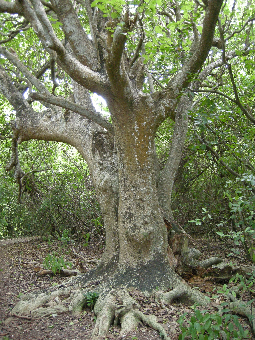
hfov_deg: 40.7
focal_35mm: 35
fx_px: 344
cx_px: 128
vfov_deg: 52.6
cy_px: 170
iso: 400
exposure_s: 1/45
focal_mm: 7.5
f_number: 2.7
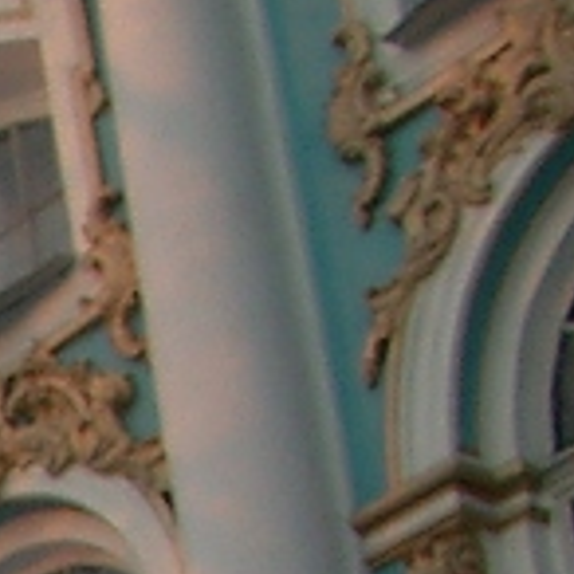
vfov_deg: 5.9
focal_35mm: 271
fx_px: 5084
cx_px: -1525
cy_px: 1805
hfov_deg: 5.7
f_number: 2.6
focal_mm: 5.8
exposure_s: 1/80
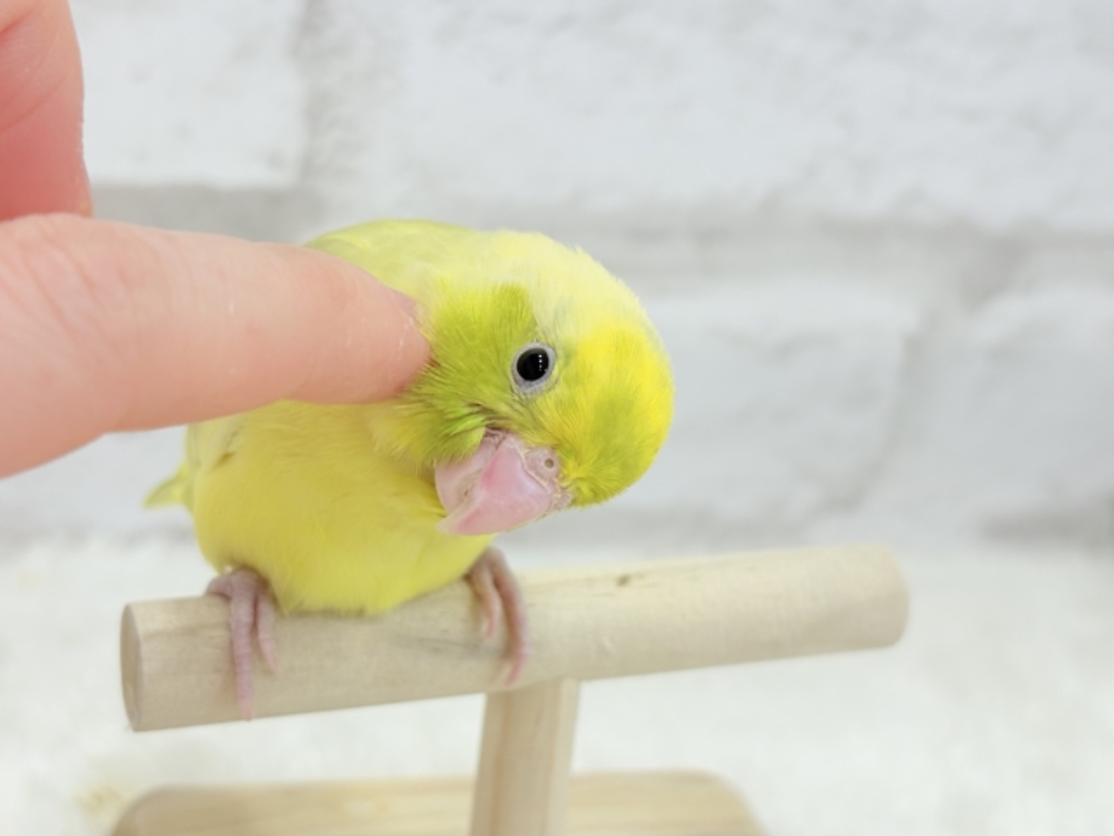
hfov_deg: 36.8
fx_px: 1673
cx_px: 557
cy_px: 418
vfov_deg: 28.0
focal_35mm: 52
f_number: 1.6
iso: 40
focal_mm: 5.96
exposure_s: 1/50
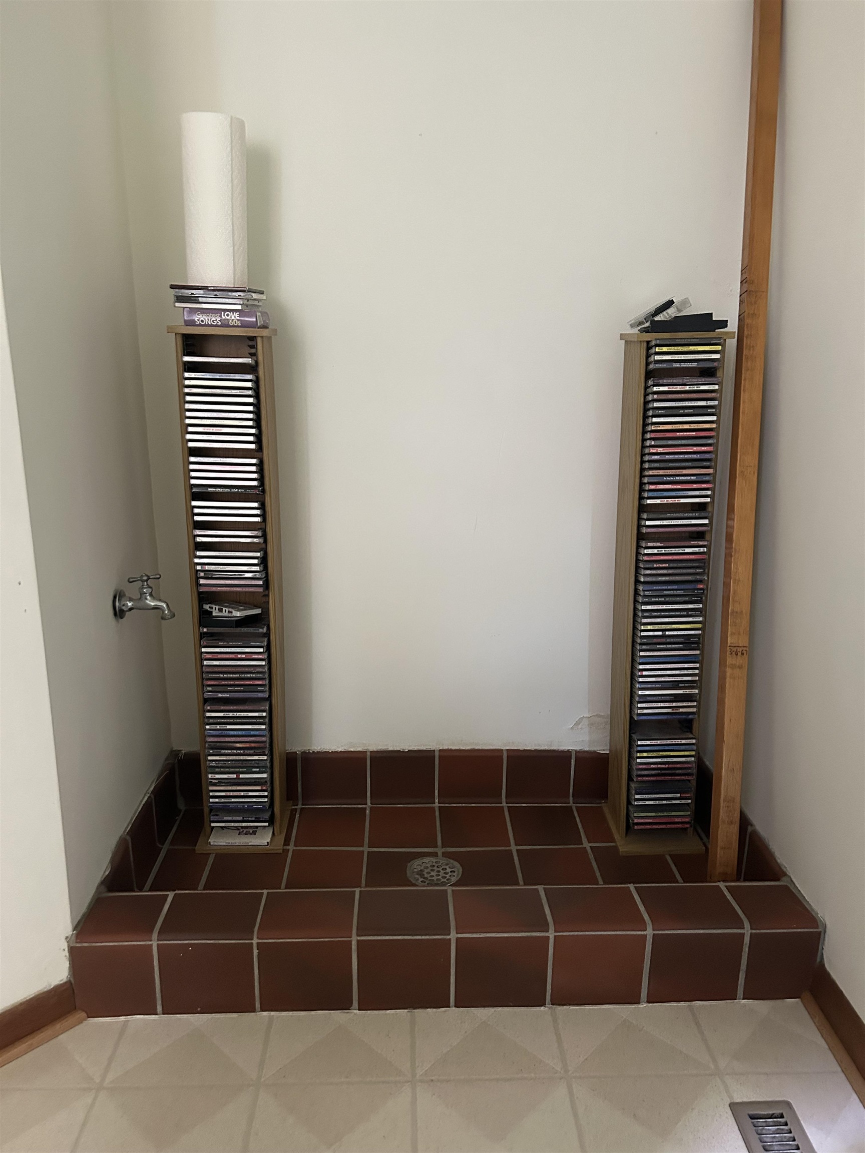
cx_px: 432
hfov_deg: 53.1
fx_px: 866
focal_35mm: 26
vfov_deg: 67.3
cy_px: 576
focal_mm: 5.7
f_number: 1.5
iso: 500
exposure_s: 1/40
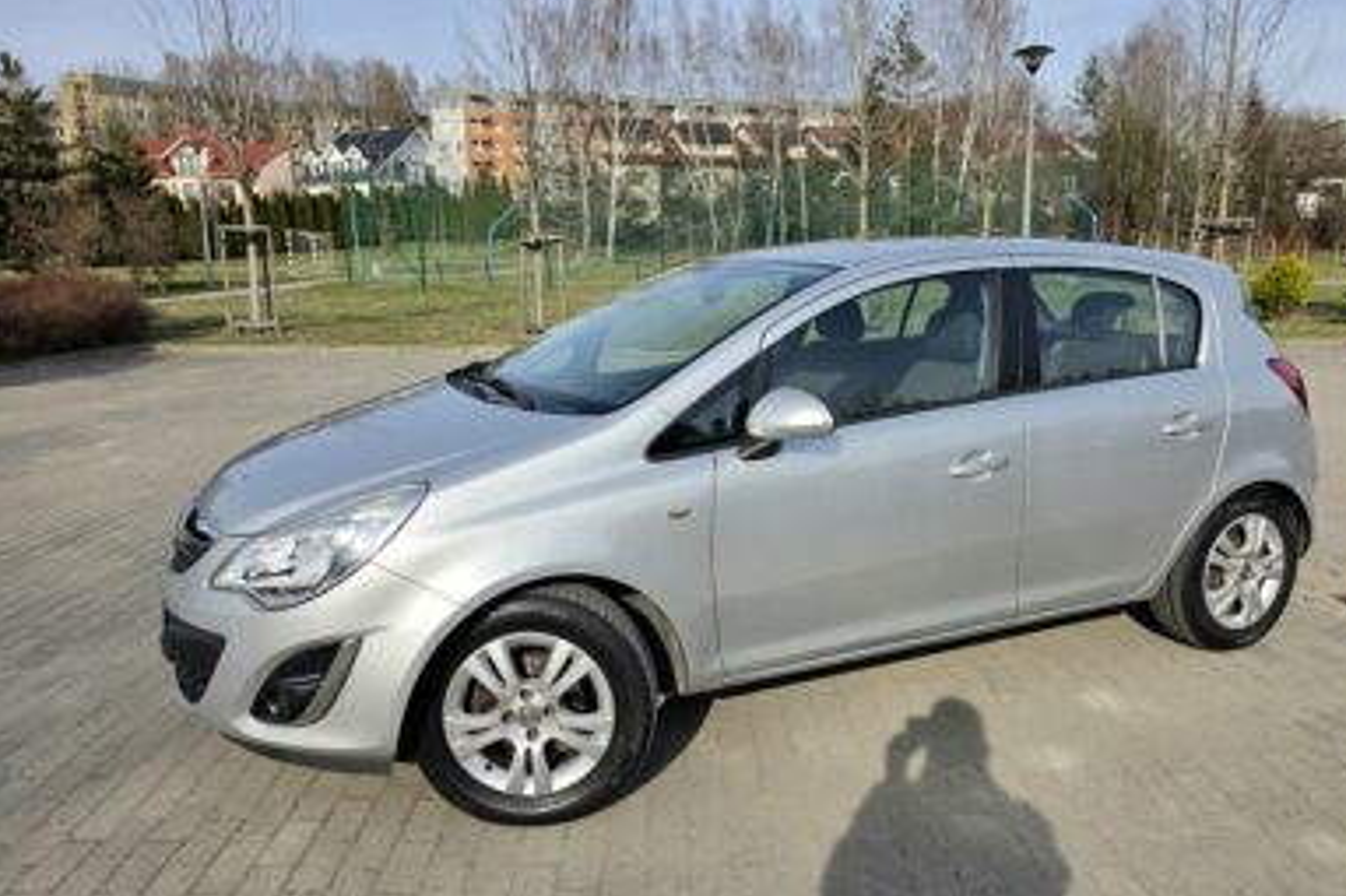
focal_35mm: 25
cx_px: 696
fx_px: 934
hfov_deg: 71.5
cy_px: 443
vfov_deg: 51.2
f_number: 1.4
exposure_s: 1/10000
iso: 64
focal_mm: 6.5
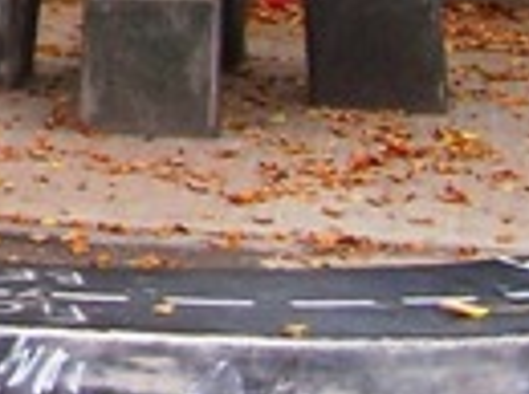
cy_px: -418
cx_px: -655
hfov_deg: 9.2
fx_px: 2990
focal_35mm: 196
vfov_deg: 7.2
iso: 80
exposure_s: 1/80
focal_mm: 6.3
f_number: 5.6
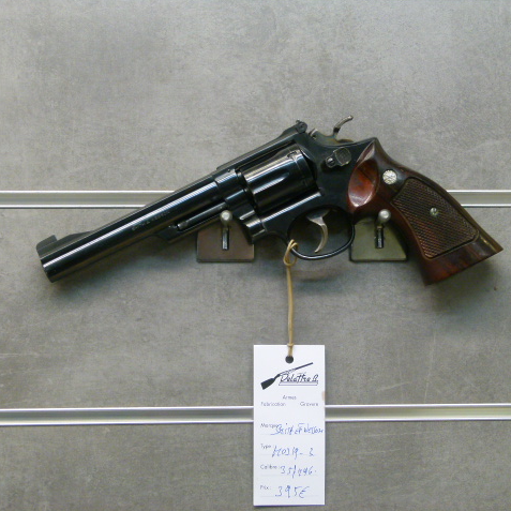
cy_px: 255
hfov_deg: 20.9
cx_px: 288
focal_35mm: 83
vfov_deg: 20.9
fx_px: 1386
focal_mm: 12.6
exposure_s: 1/60
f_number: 3.3
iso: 250
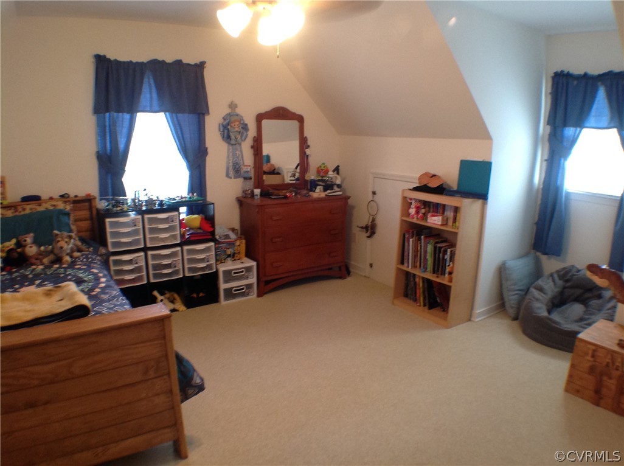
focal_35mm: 35
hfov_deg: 52.7
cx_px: 312
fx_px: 630
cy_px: 233
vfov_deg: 40.6
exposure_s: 1/15
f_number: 2.4
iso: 160
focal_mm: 4.28
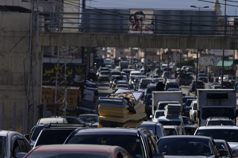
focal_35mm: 274
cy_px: 99
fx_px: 1811
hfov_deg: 7.5
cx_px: 119
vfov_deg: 5.0
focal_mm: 200
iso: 50
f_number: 5
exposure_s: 1/800
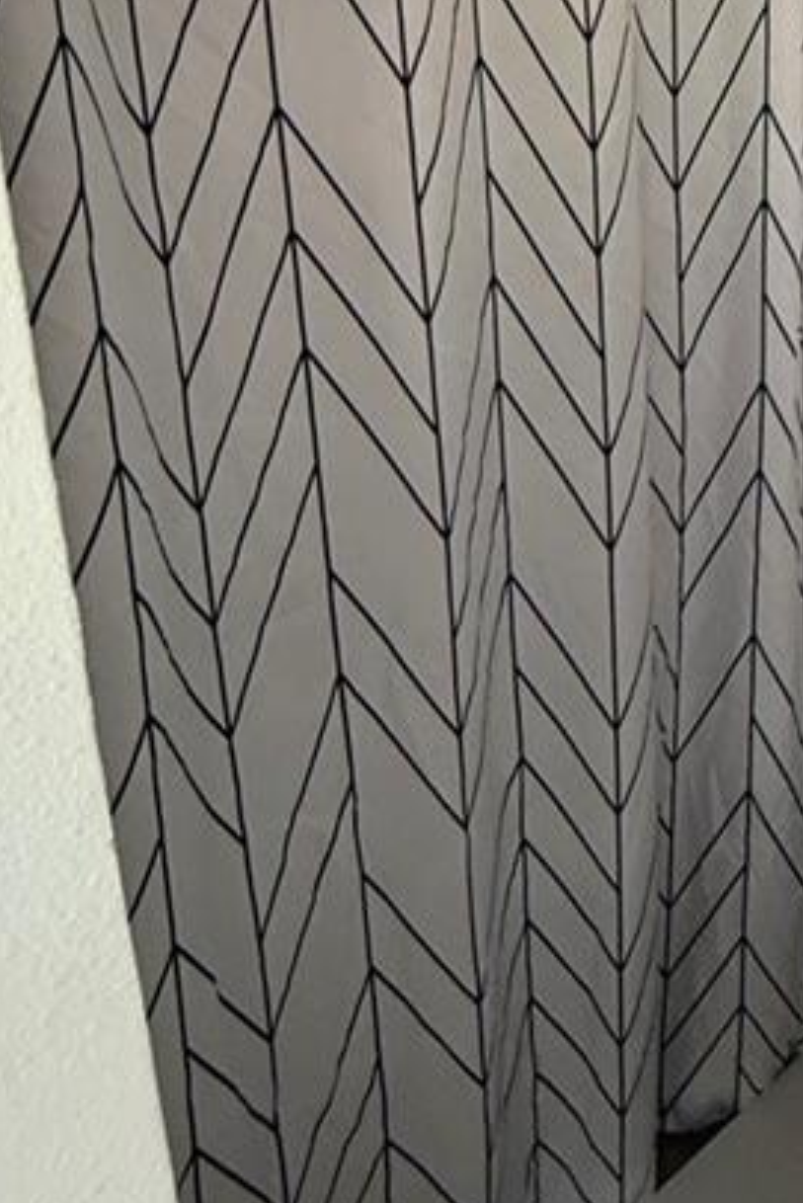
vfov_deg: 40.1
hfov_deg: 29.3
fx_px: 1437
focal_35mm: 43
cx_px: 794
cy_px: 9
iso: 400
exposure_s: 1/61
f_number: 2.2
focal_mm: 2.22
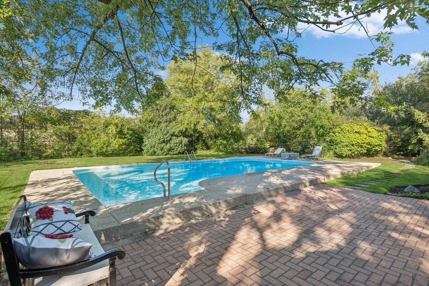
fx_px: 209
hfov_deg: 91.6
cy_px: 143
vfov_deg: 68.9
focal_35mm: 18
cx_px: 214
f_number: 8
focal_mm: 17.5
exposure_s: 1/80
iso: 200
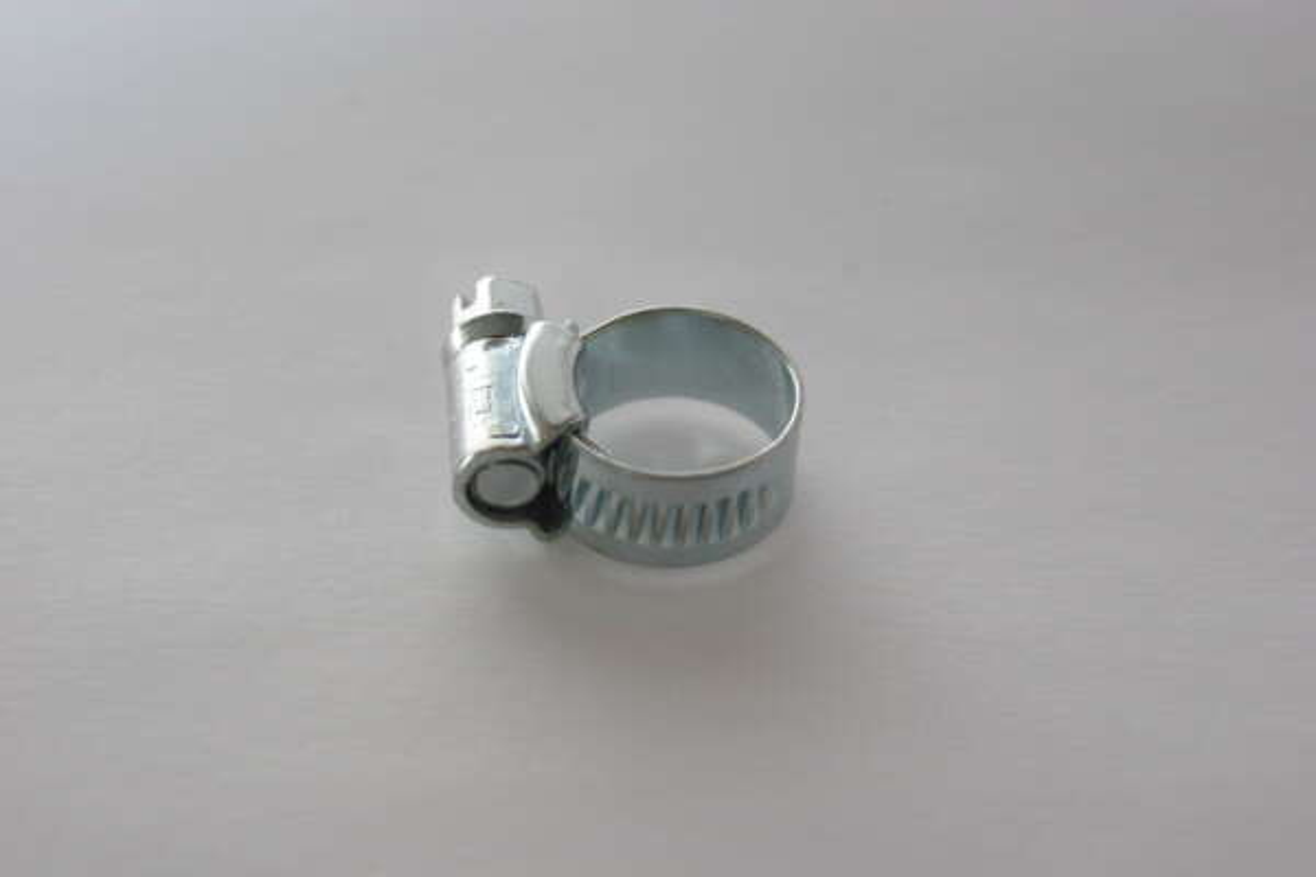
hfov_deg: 17.1
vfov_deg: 11.4
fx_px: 4386
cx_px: 658
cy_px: 438
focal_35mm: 120
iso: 800
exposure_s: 1/90
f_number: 8
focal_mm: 80
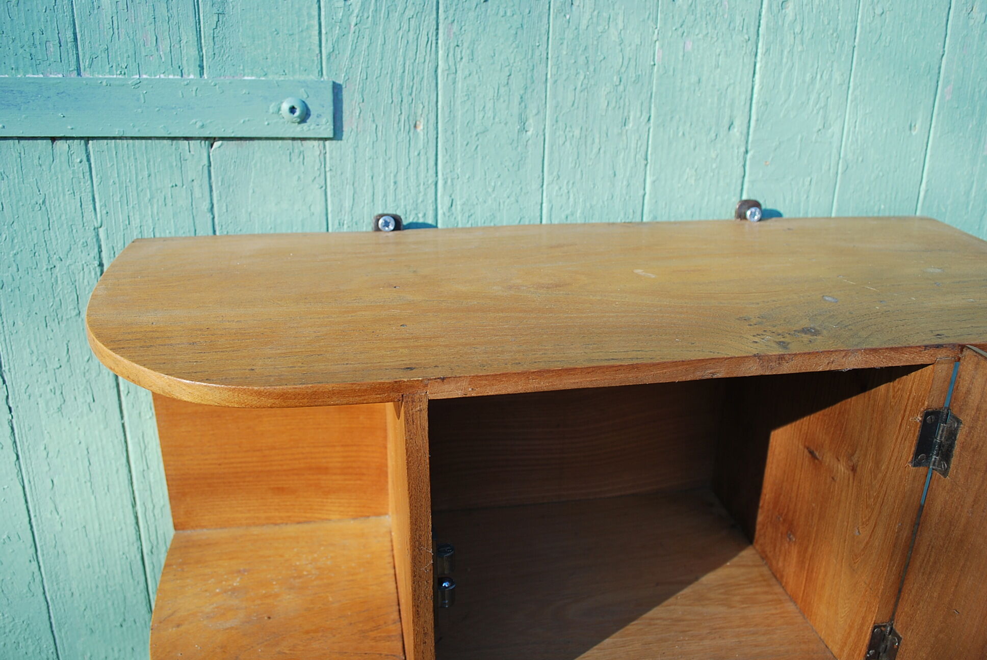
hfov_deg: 61.9
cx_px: 494
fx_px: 823
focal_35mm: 30
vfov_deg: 43.7
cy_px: 330
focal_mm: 20
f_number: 5.6
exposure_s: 1/125
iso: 125
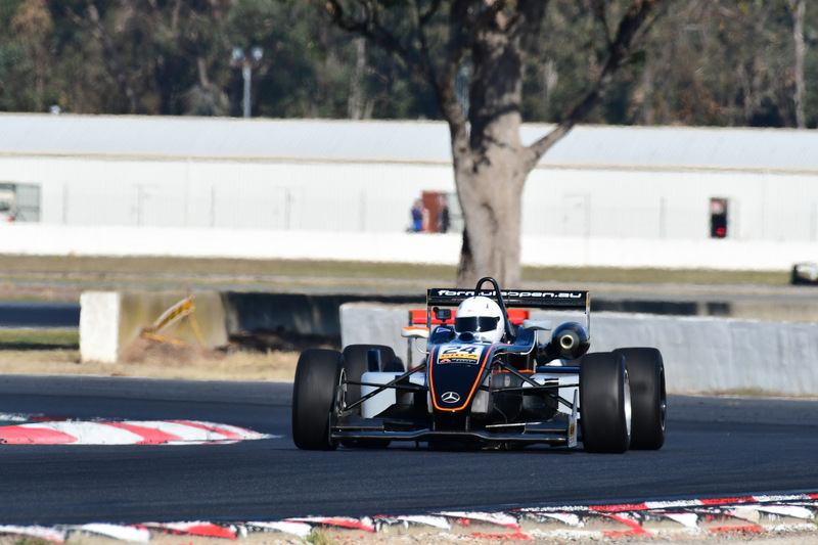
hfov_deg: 2.9
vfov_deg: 1.9
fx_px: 16356
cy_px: 272
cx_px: 409
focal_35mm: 720
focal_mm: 480
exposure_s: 1/640
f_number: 10
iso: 320
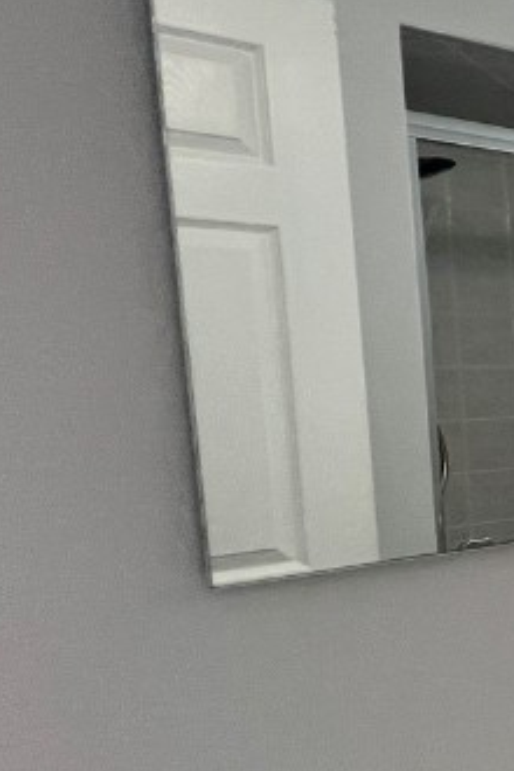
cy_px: 435
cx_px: 1161
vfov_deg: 46.3
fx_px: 899
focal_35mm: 42
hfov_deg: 16.5
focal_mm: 1.57
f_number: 1.8
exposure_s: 1/120
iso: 125
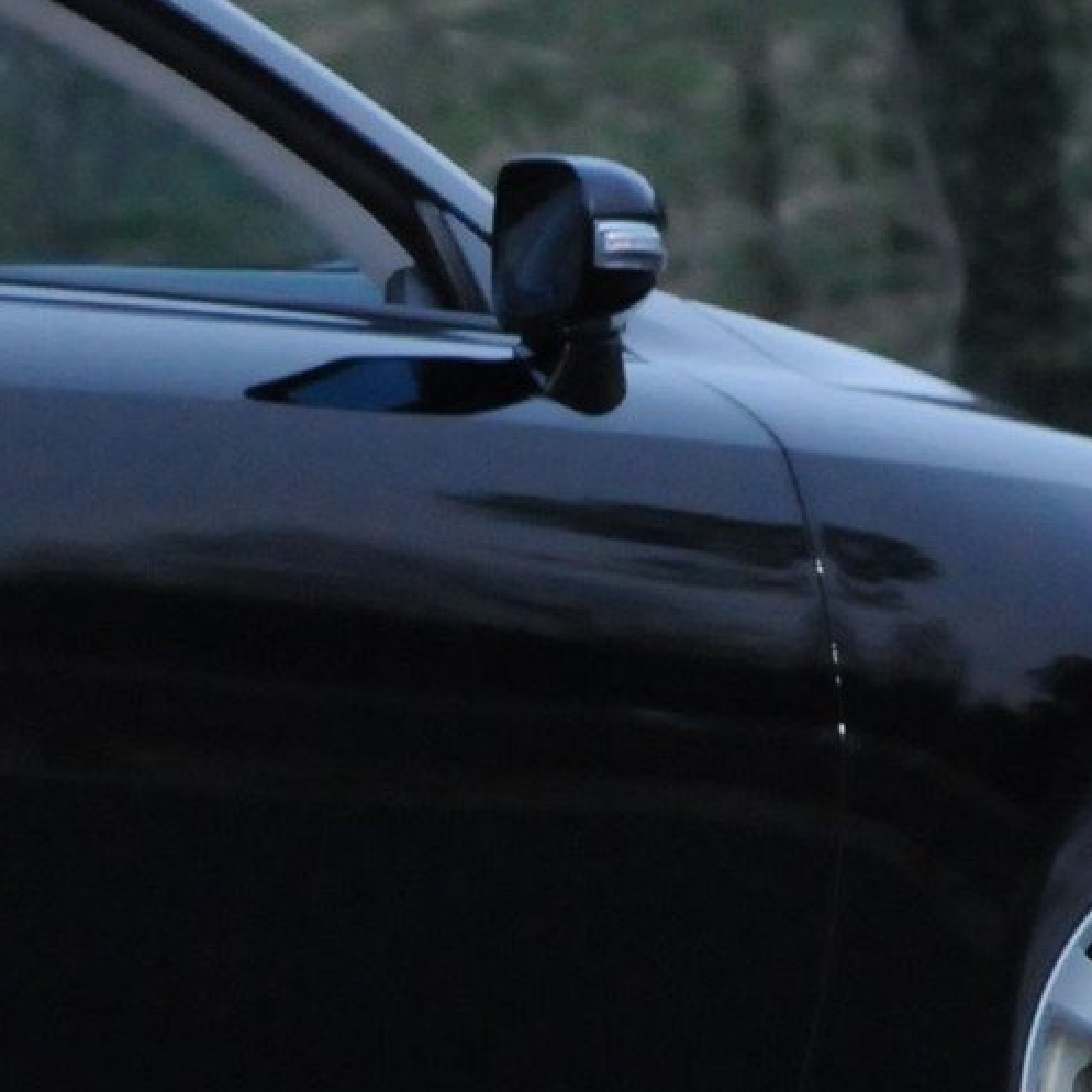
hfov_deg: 2.2
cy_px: 715
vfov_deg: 2.2
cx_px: -800
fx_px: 27910
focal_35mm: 782
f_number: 8
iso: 2000
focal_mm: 122
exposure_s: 1/60
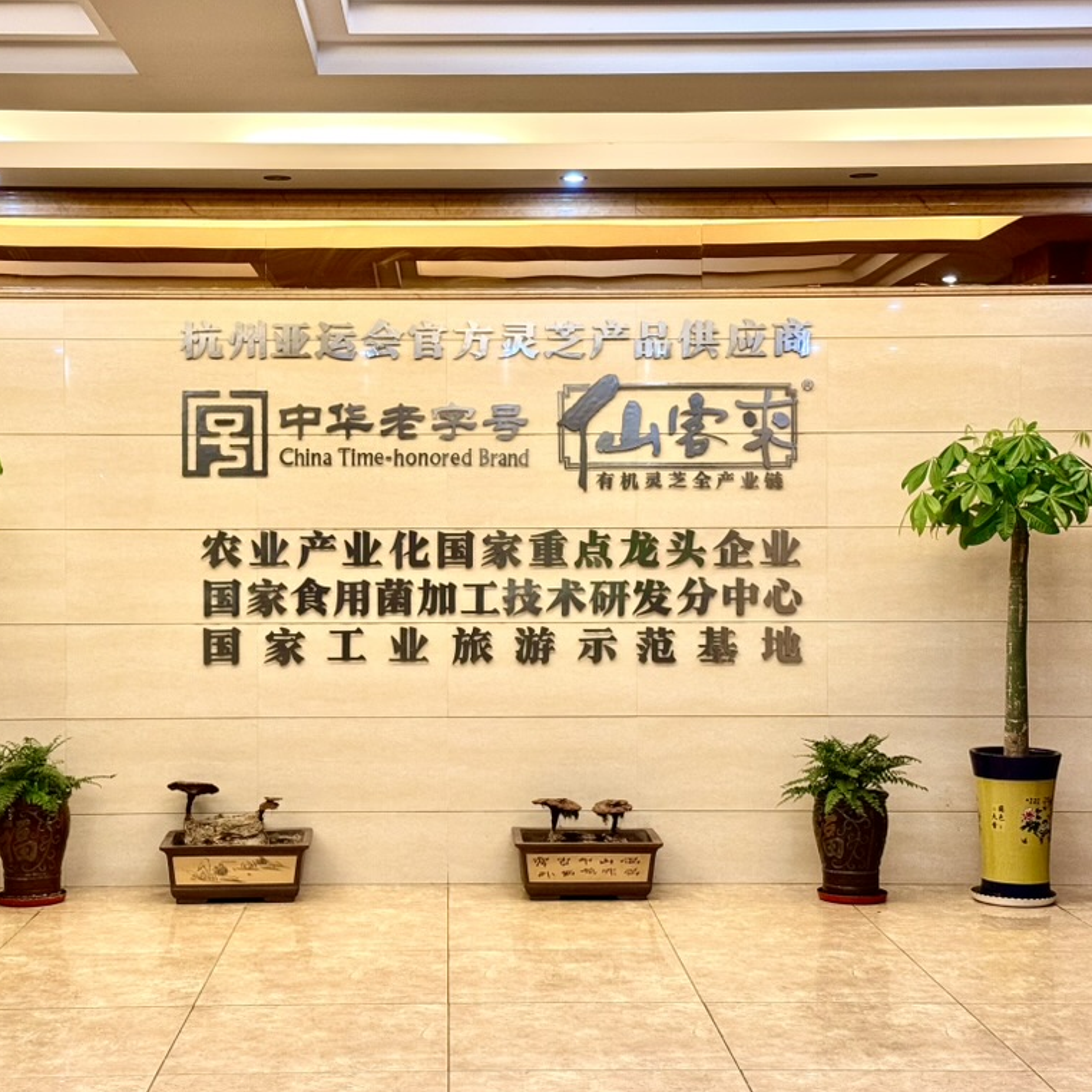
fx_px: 2034
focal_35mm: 57
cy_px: 546
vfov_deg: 30.0
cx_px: 461
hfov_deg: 30.0
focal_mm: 6.76
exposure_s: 1/50
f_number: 1.78
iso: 200
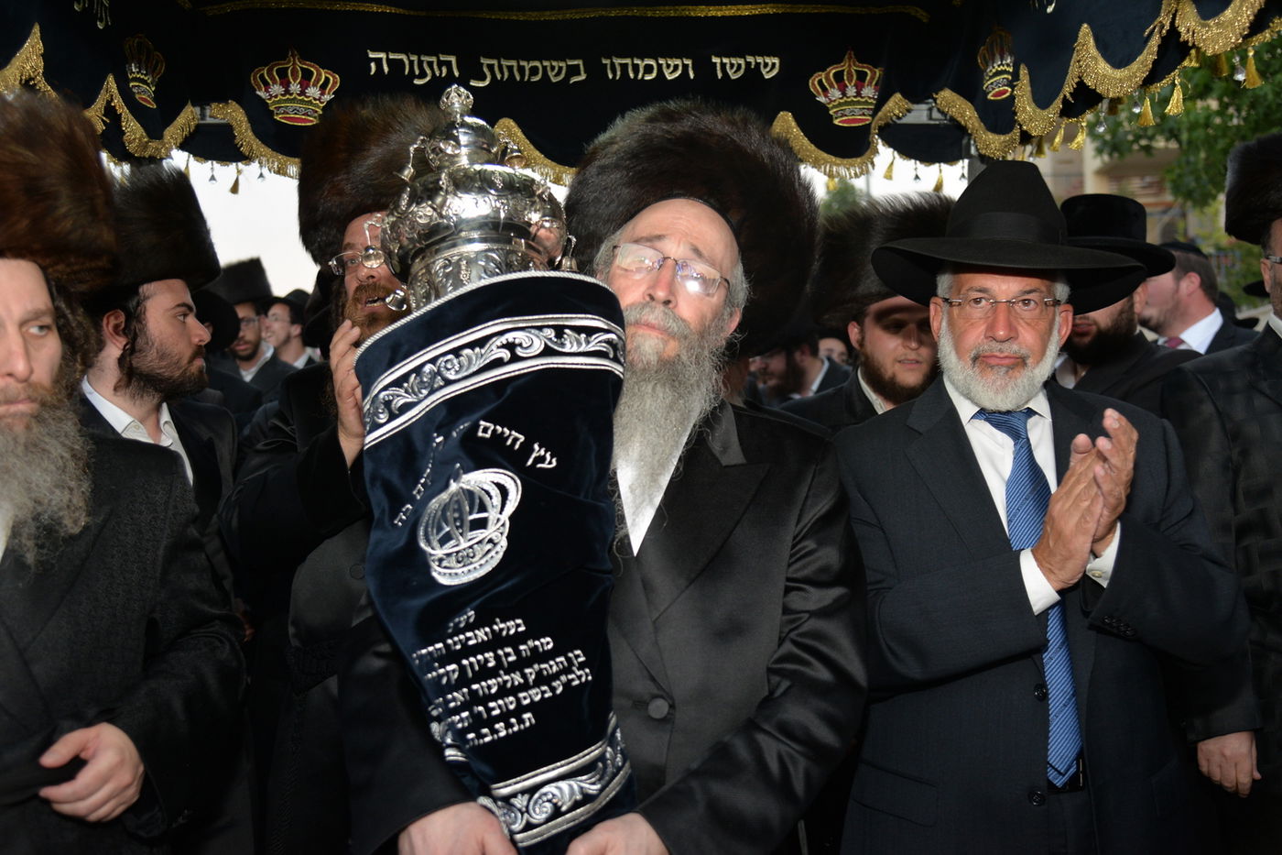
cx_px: 641
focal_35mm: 35
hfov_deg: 54.4
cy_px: 428
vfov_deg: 37.8
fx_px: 1246
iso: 1000
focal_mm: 35
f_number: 4
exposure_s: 1/125
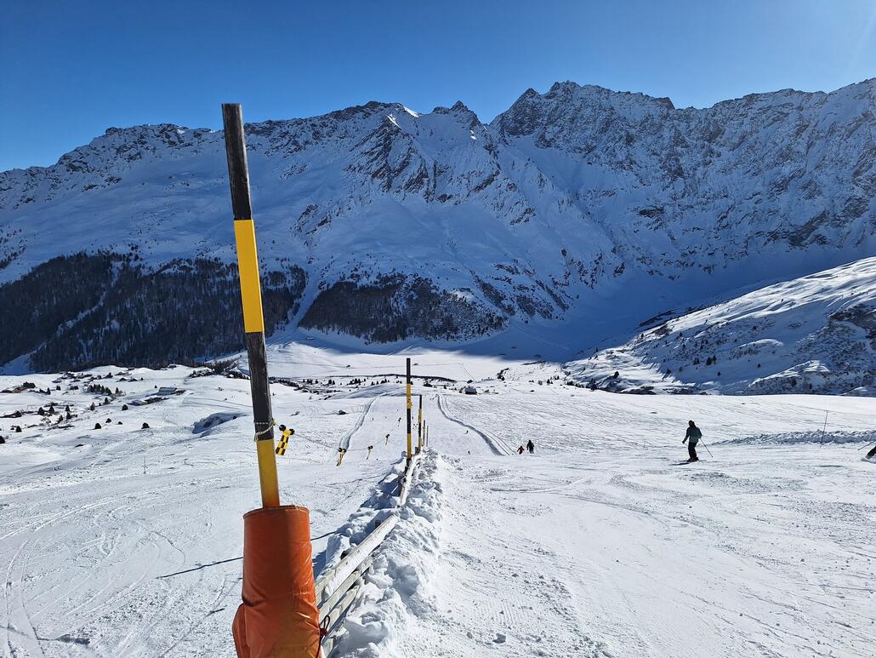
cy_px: 329
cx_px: 438
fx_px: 582
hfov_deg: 73.9
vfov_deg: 58.9
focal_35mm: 23
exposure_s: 1/6993
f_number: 1.8
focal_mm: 5.54
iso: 40
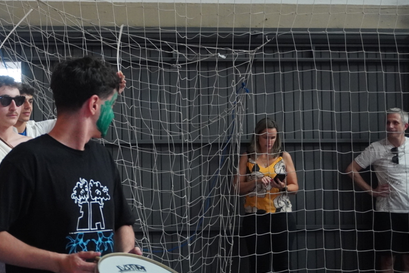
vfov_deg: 18.2
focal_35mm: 75
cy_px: 82
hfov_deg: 26.3
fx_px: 852
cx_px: 54
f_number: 4.5
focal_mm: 27
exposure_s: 1/160
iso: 3200
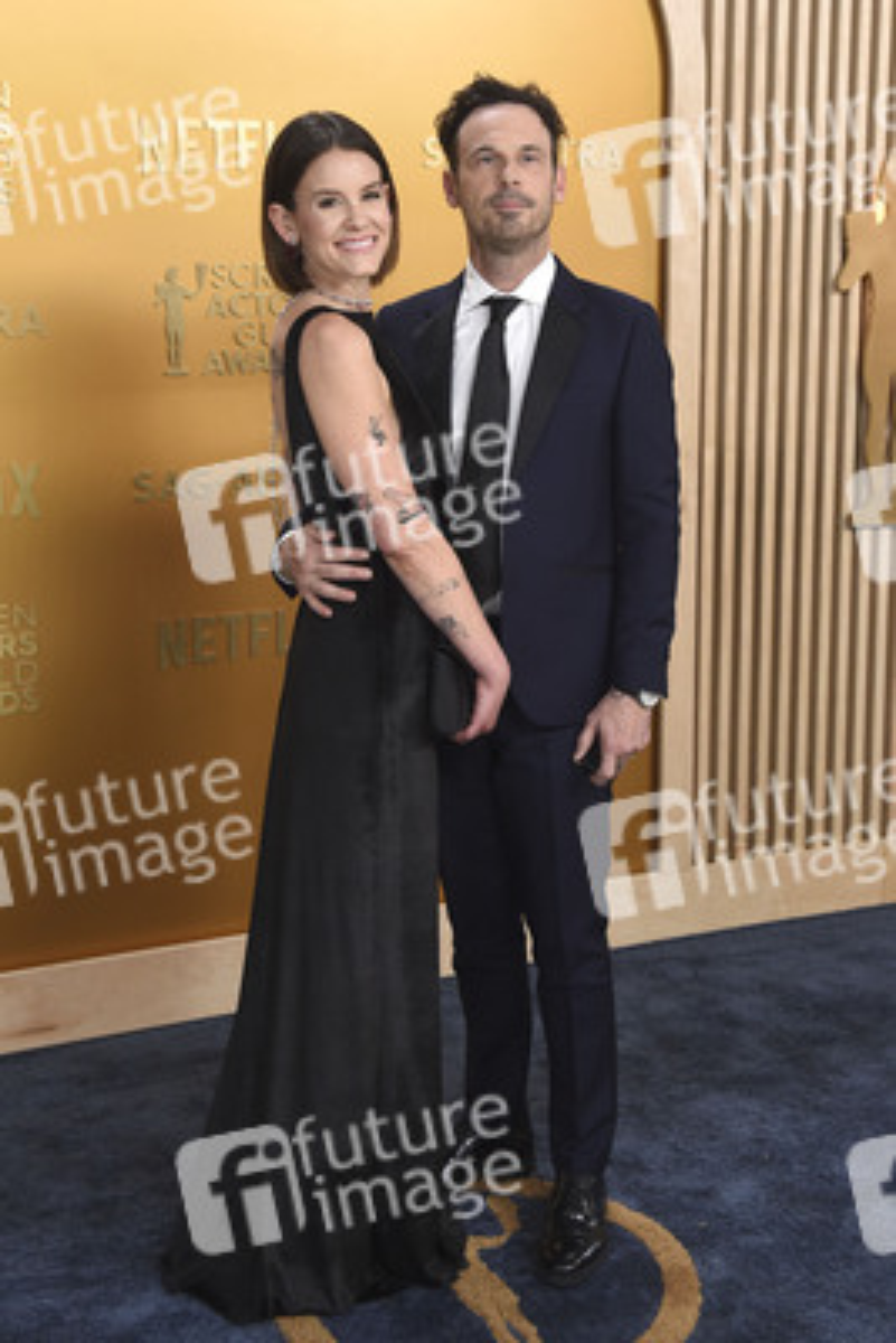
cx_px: 448
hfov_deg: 27.0
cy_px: 672
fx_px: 1865
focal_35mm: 50
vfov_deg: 39.6
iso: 2500
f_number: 5
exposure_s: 1/250
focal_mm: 50
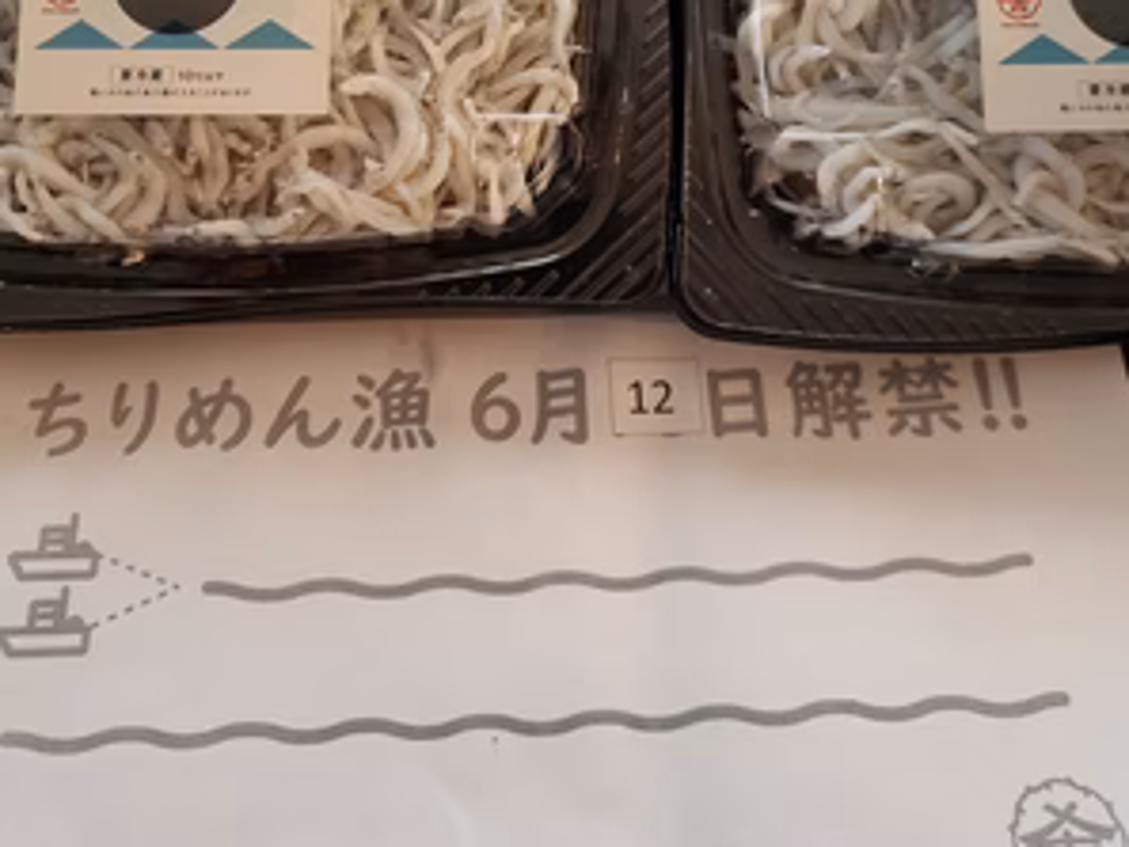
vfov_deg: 38.7
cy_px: 133
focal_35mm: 35
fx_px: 1142
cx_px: 563
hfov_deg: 52.6
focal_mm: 4.3
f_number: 1.5
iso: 250
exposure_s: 1/20
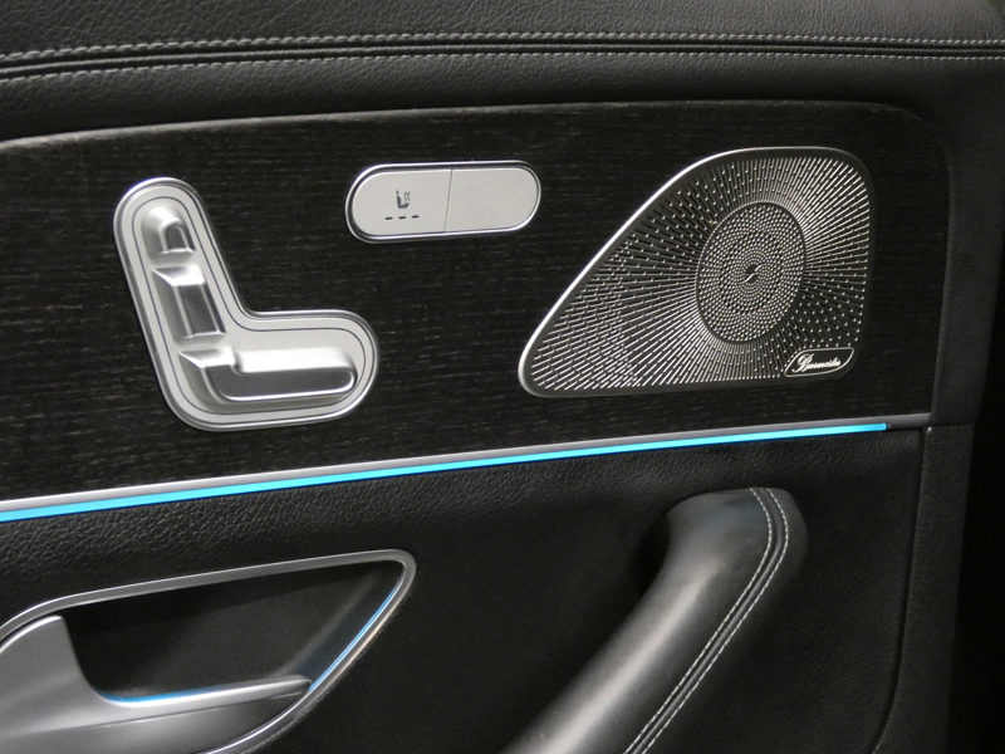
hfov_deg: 34.9
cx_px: 502
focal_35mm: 55
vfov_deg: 26.6
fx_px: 1597
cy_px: 377
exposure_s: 1/13
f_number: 4
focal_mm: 9.9
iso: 1600
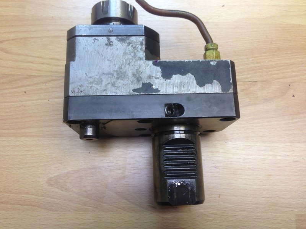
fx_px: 292
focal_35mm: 33
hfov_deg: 55.4
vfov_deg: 42.9
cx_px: 153
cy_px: 114
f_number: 2.4
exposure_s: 1/20
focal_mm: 4.13
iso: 50
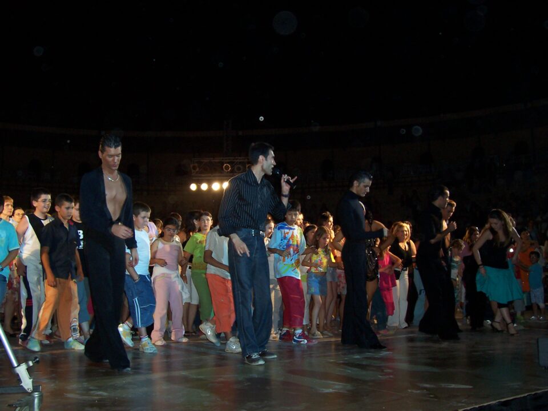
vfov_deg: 38.7
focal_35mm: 37
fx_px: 586
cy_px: 206
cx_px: 274
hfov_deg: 50.1
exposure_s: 1/60
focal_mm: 5.6
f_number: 2.8
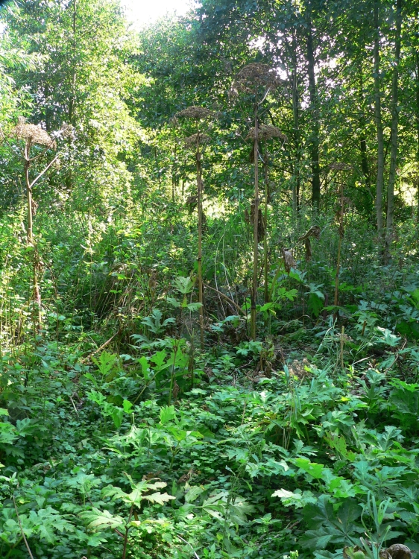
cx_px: 210
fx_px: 581
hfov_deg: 39.6
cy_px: 280
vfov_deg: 51.4
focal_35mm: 36
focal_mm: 6
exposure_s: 1/60
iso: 100
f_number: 2.8
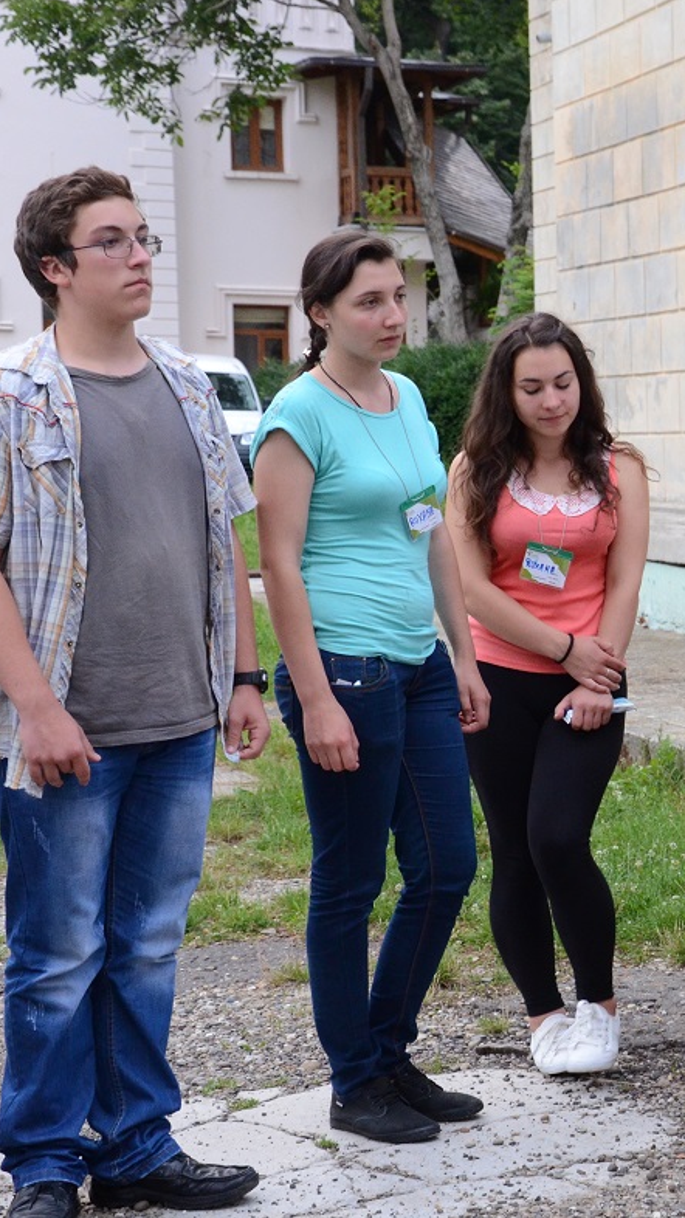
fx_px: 2706
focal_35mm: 84
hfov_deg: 14.0
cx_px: 829
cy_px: 612
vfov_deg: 25.4
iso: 1600
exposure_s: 1/80
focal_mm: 35
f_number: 6.3
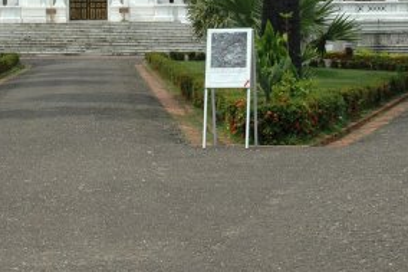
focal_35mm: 133
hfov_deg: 15.4
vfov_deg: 10.1
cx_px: 124
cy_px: -50
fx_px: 1509
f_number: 9
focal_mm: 35
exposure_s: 1/320
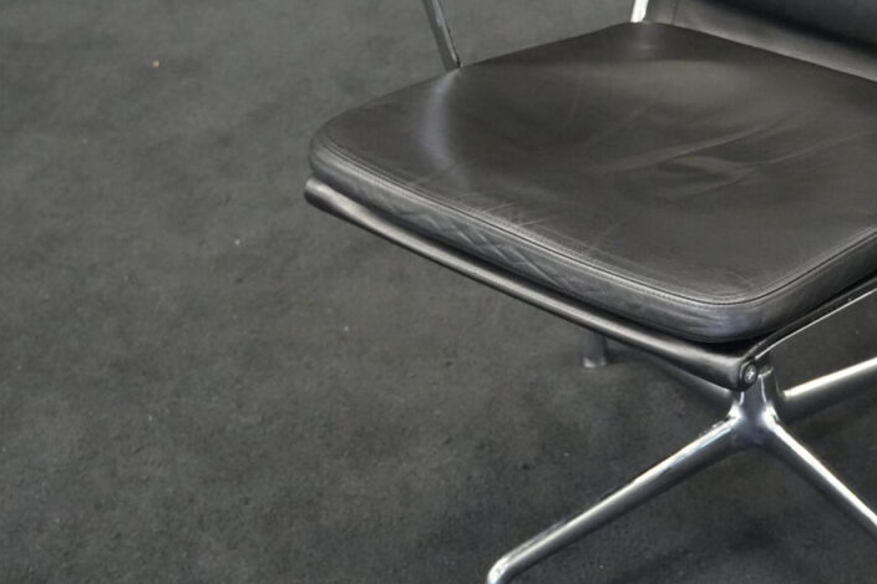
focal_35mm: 72
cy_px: 147
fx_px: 1753
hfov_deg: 27.2
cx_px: 766
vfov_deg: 18.8
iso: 10000
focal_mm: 33
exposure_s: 1/160
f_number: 4
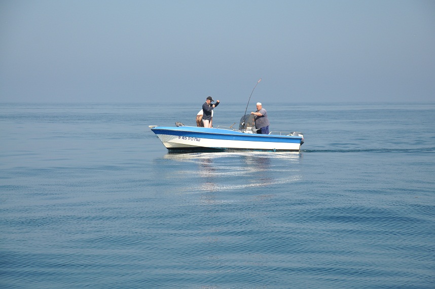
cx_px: 218
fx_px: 1539
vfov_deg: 10.7
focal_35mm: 128
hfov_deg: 16.1
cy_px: 144
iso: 400
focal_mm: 85
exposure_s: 1/250
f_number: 8
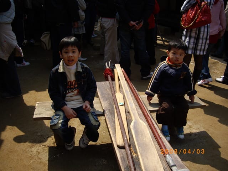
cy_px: 86
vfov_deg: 37.7
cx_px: 114
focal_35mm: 38
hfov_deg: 49.0
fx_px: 250
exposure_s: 1/800
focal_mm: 7.9
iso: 64
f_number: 2.8
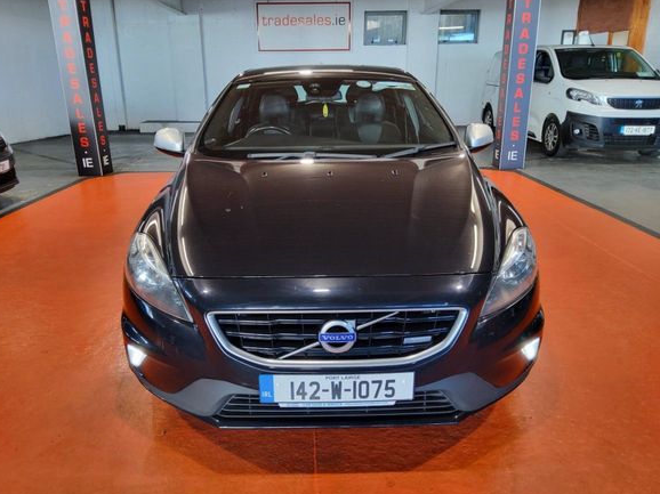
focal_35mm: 27
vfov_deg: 51.3
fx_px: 515
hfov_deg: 65.3
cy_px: 246
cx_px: 327
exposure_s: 1/50
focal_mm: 3.08
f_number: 2
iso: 200
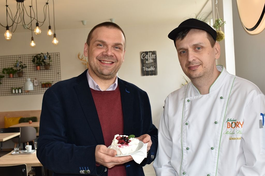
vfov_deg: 29.9
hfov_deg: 43.6
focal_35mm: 45
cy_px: 88
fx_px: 331
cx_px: 132
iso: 360
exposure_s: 1/60
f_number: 8
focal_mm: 30
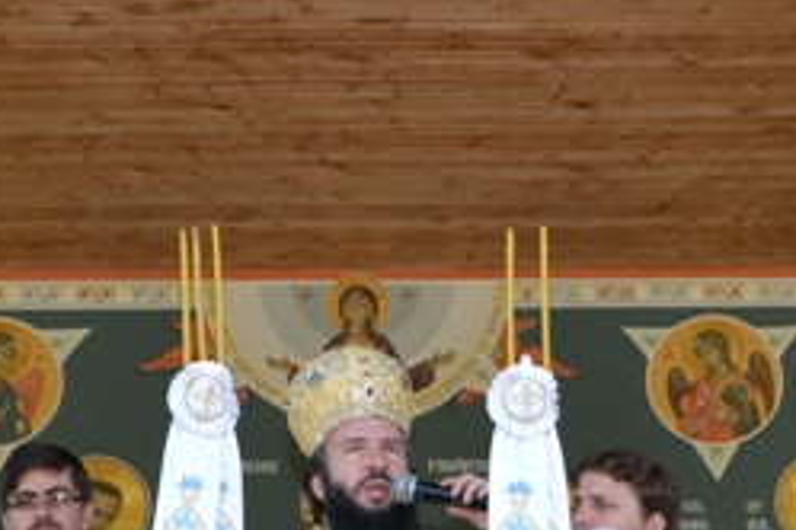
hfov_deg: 13.9
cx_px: 390
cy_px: 584
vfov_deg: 9.2
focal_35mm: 148
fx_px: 3272
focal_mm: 32
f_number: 5.6
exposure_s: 1/125
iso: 320
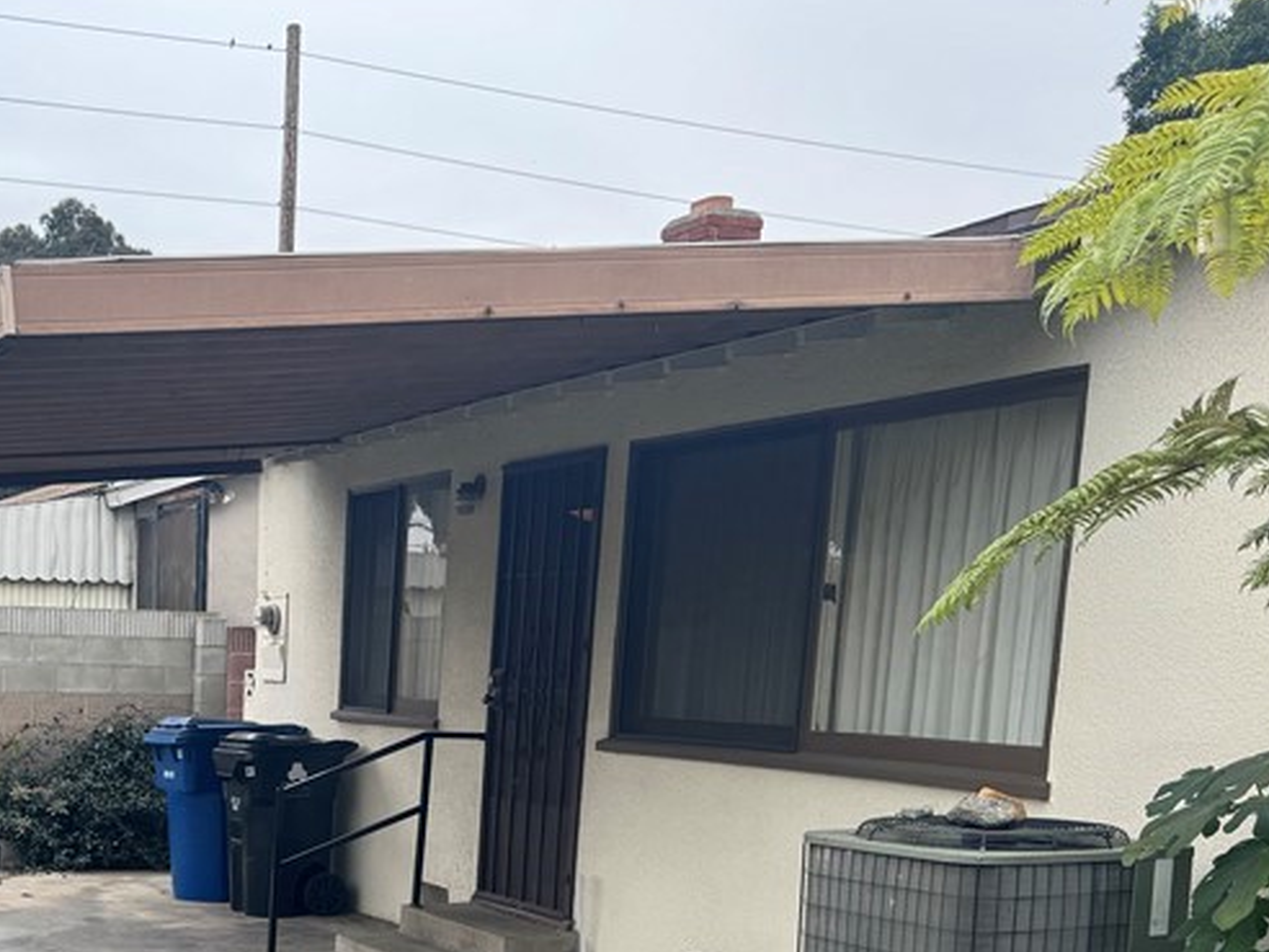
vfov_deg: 27.4
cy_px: 957
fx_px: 1833
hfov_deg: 36.0
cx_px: 144
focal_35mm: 50
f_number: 1.78
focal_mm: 6.86
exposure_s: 1/900
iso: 80
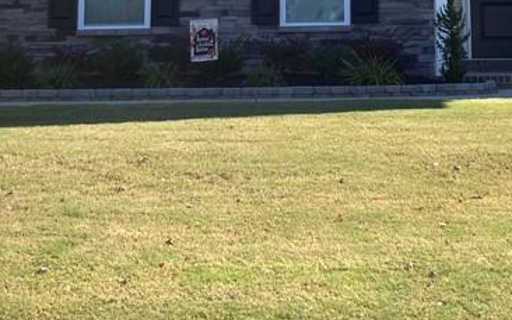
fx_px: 1159
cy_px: -141
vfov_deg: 14.8
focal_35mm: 83
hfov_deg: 24.8
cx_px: 354
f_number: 1.8
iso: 20
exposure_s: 1/1091
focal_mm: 3.99
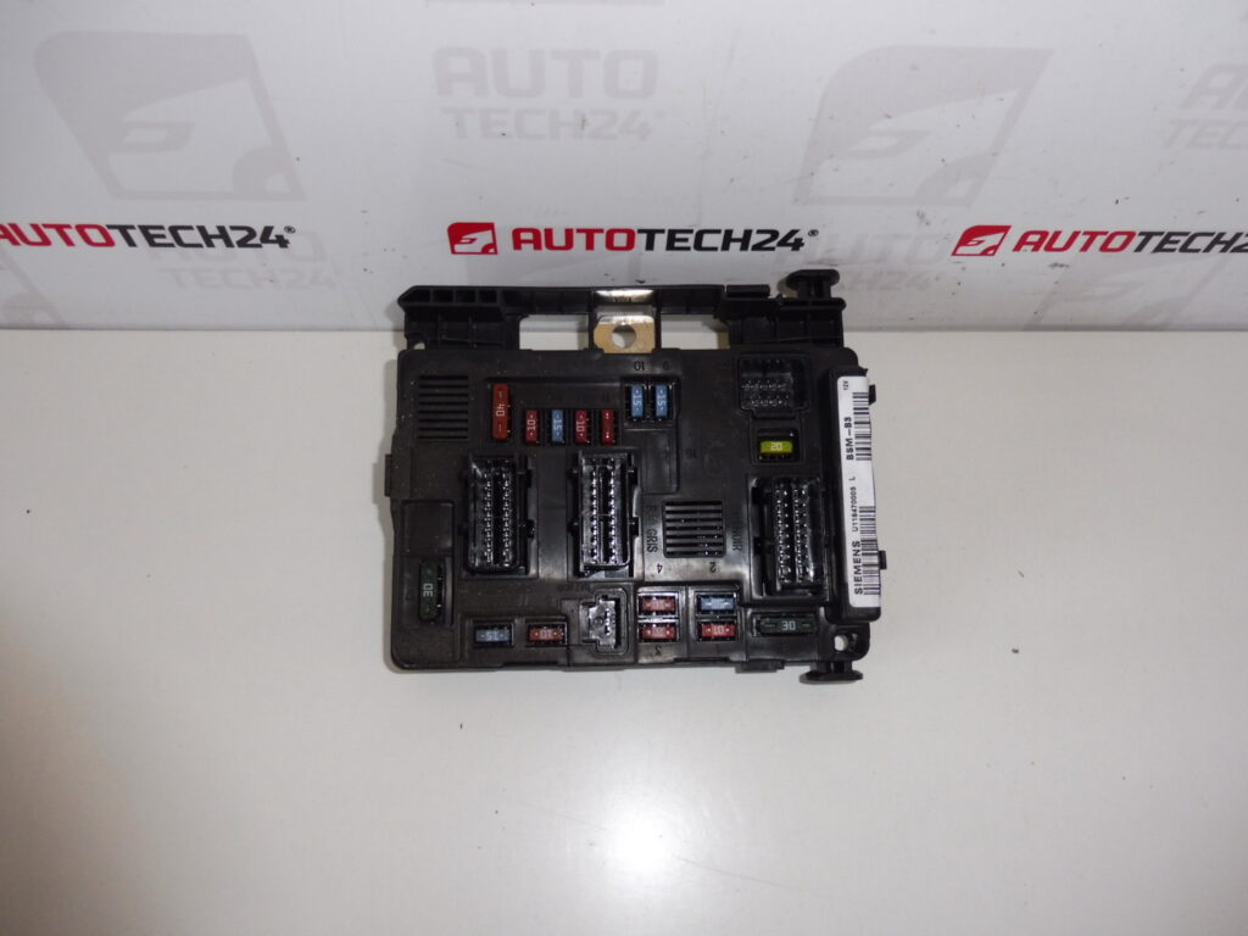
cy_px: 468
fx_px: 865
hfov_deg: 71.6
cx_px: 624
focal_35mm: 24
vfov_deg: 56.8
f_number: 3.3
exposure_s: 1/60
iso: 200
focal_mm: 4.3
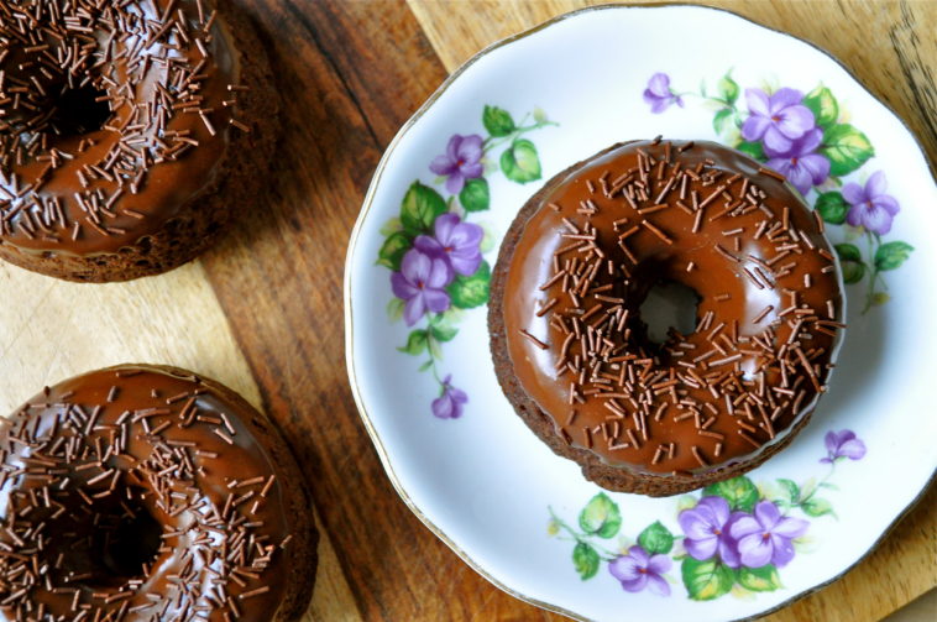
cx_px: 468
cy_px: 311
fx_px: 1247
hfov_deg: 41.2
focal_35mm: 48
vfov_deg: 28.0
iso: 1600
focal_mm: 32
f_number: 4.8
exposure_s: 1/30
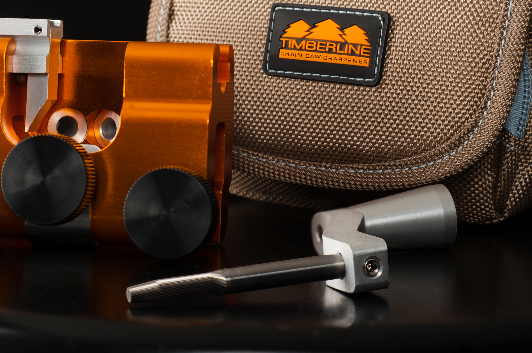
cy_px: 98
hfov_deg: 16.5
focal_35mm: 124
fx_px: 1830
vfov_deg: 11.0
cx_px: 265
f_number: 6.3
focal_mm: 50
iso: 100
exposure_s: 1/125
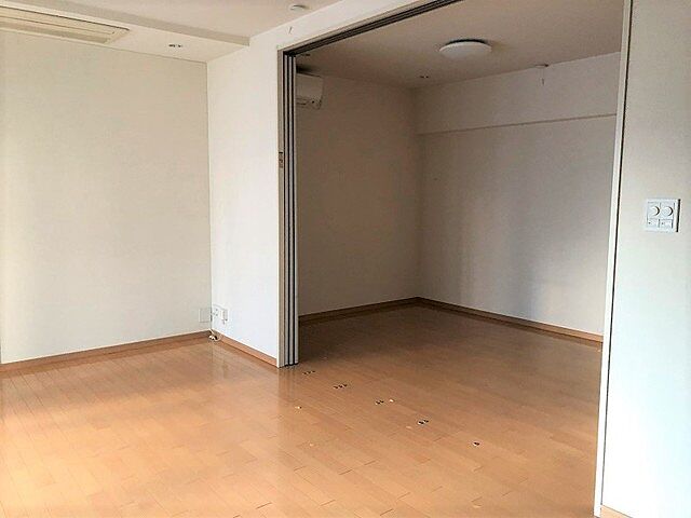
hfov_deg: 63.4
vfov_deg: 49.7
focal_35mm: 28
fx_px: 559
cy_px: 259
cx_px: 346
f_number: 1.8
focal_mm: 3.99
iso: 100
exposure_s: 1/15
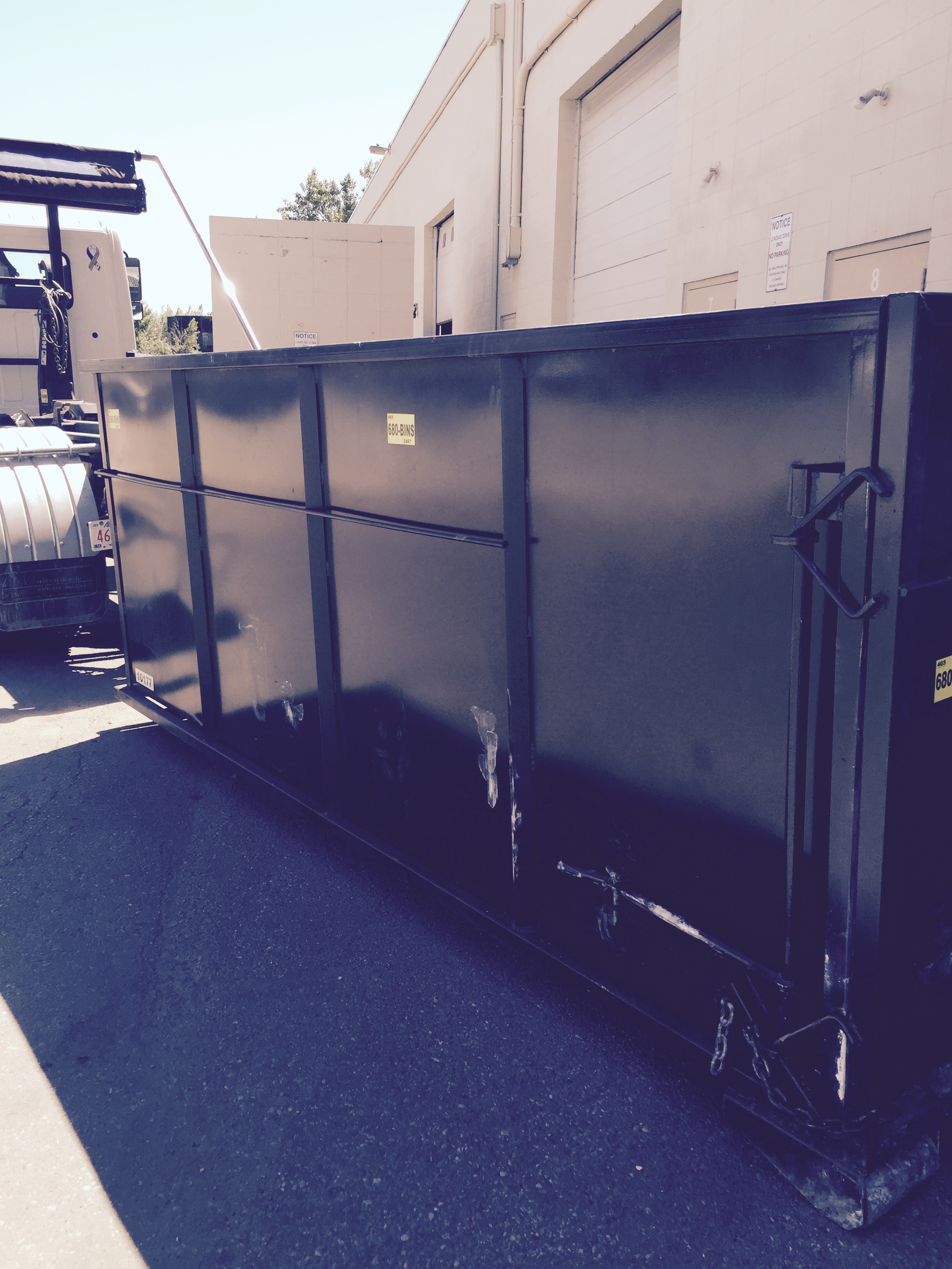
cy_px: 634
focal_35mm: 29
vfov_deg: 61.7
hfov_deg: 48.2
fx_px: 1063
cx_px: 476
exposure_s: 1/659
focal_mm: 4.15
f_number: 2.2
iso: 32
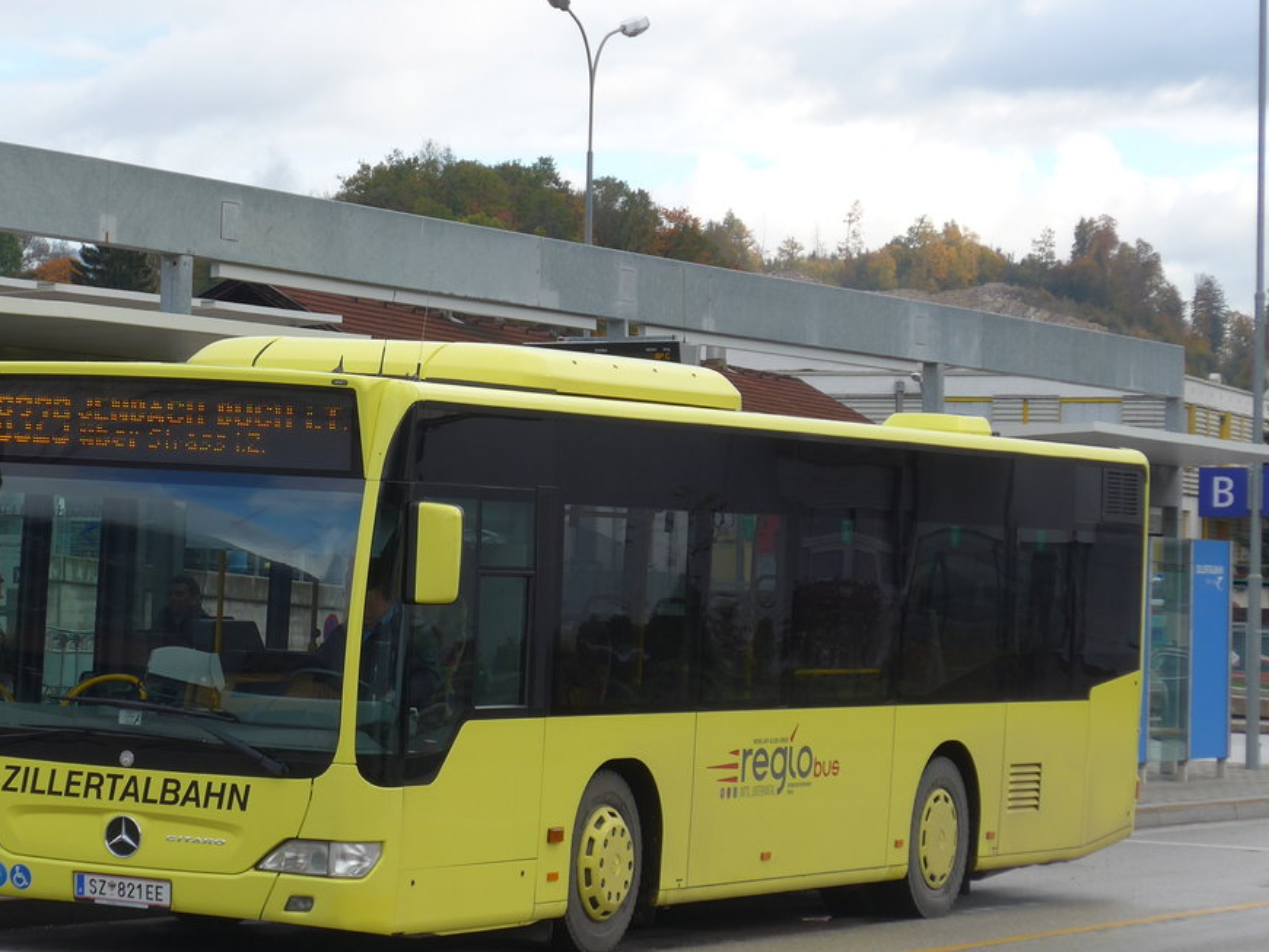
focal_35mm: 142
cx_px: 417
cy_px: 519
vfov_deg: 10.5
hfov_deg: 13.9
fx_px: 5207
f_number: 4.8
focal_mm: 20.4
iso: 80
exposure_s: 1/160
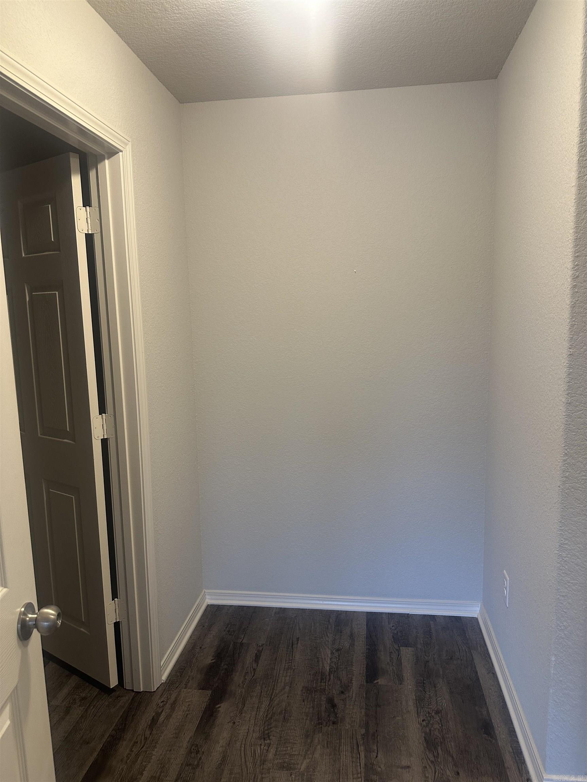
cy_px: 391
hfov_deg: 56.8
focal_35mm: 24
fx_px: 543
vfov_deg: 71.6
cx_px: 294
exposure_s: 1/60
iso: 200
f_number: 1.78
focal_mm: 6.86
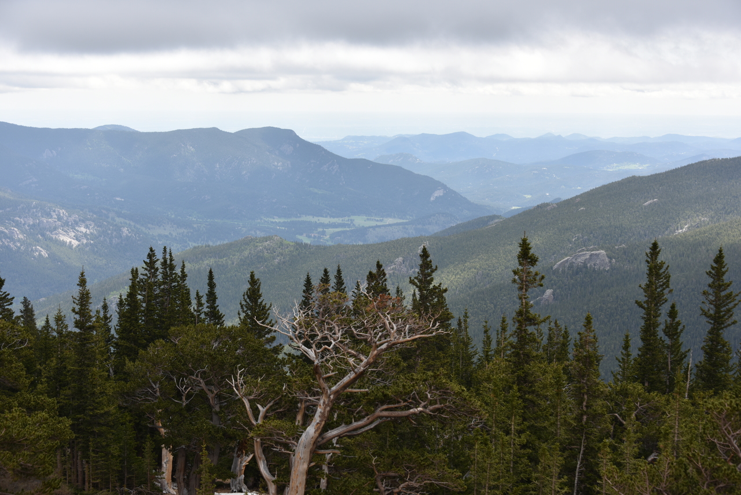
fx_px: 1400
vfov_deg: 20.0
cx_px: 370
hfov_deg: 29.6
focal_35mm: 68
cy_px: 248
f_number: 7.1
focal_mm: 68
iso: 100
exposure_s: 1/200
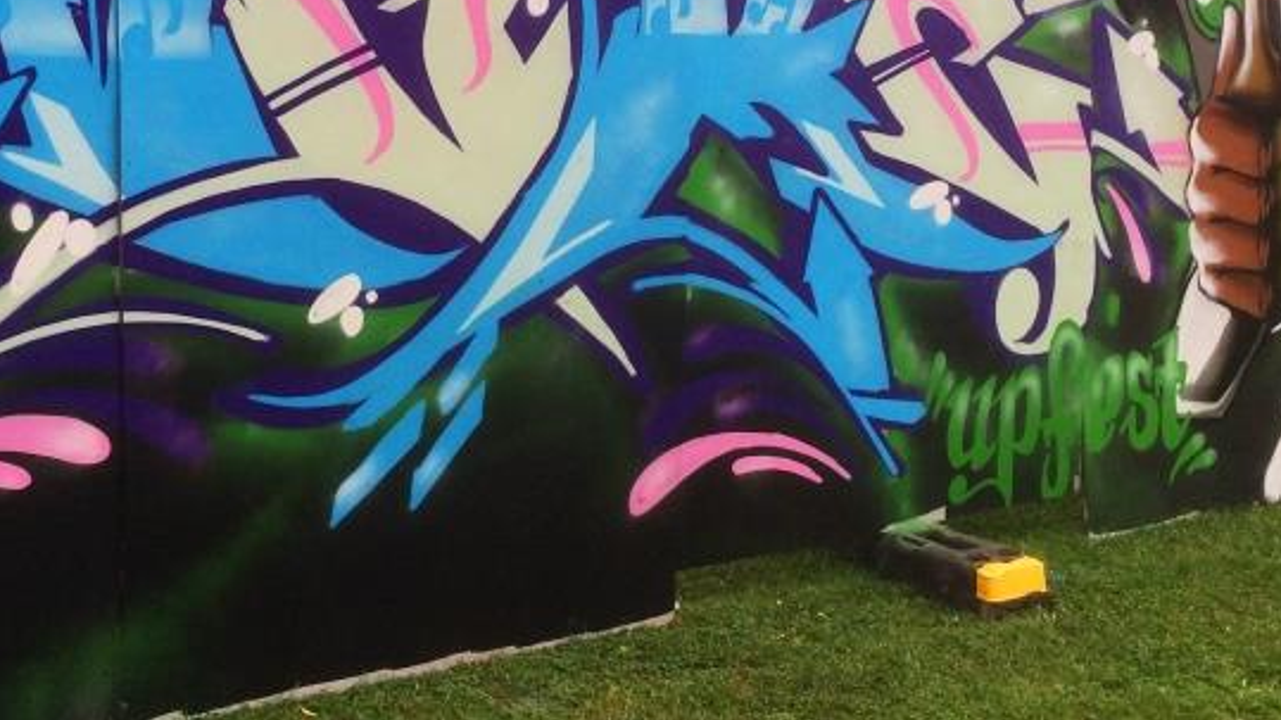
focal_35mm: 60
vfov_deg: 19.8
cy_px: 152
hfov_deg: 34.7
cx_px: 492
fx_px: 2038
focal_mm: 4.15
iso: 32
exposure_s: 1/586
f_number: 2.2
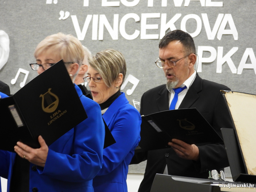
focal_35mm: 200
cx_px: 128
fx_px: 1479
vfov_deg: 7.4
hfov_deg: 9.9
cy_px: 96
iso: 450
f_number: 4.5
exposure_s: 1/15
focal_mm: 35.9
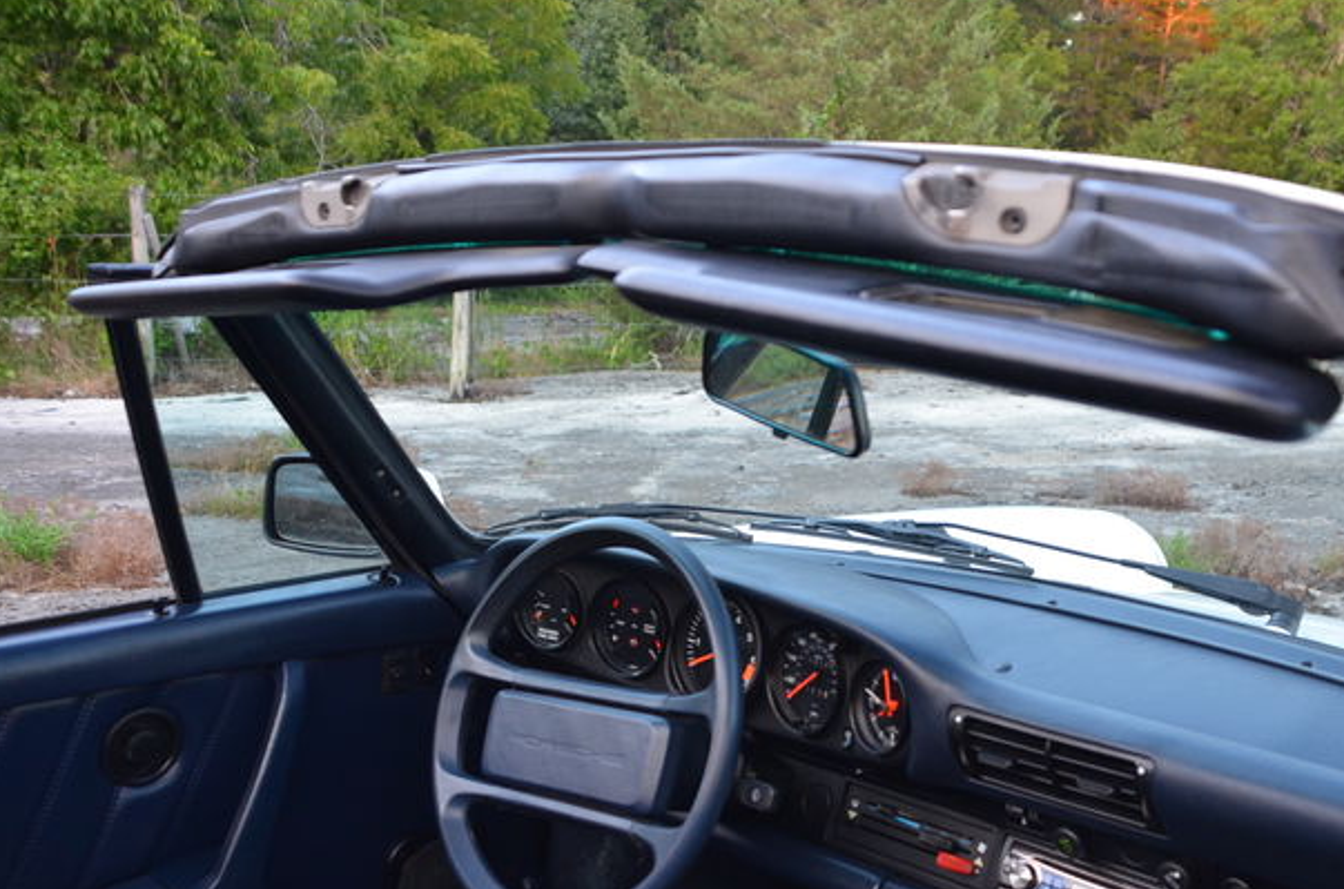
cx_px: 809
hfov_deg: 46.2
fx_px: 1564
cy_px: 461
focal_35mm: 42
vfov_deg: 31.7
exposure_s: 1/50
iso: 800
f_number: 3.8
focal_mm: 22
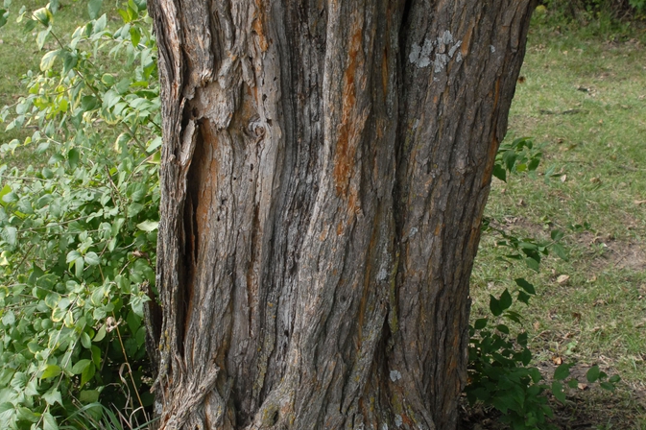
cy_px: 185
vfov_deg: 21.2
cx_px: 327
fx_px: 1148
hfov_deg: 31.4
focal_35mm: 64
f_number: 7.1
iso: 400
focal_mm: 28
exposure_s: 1/180
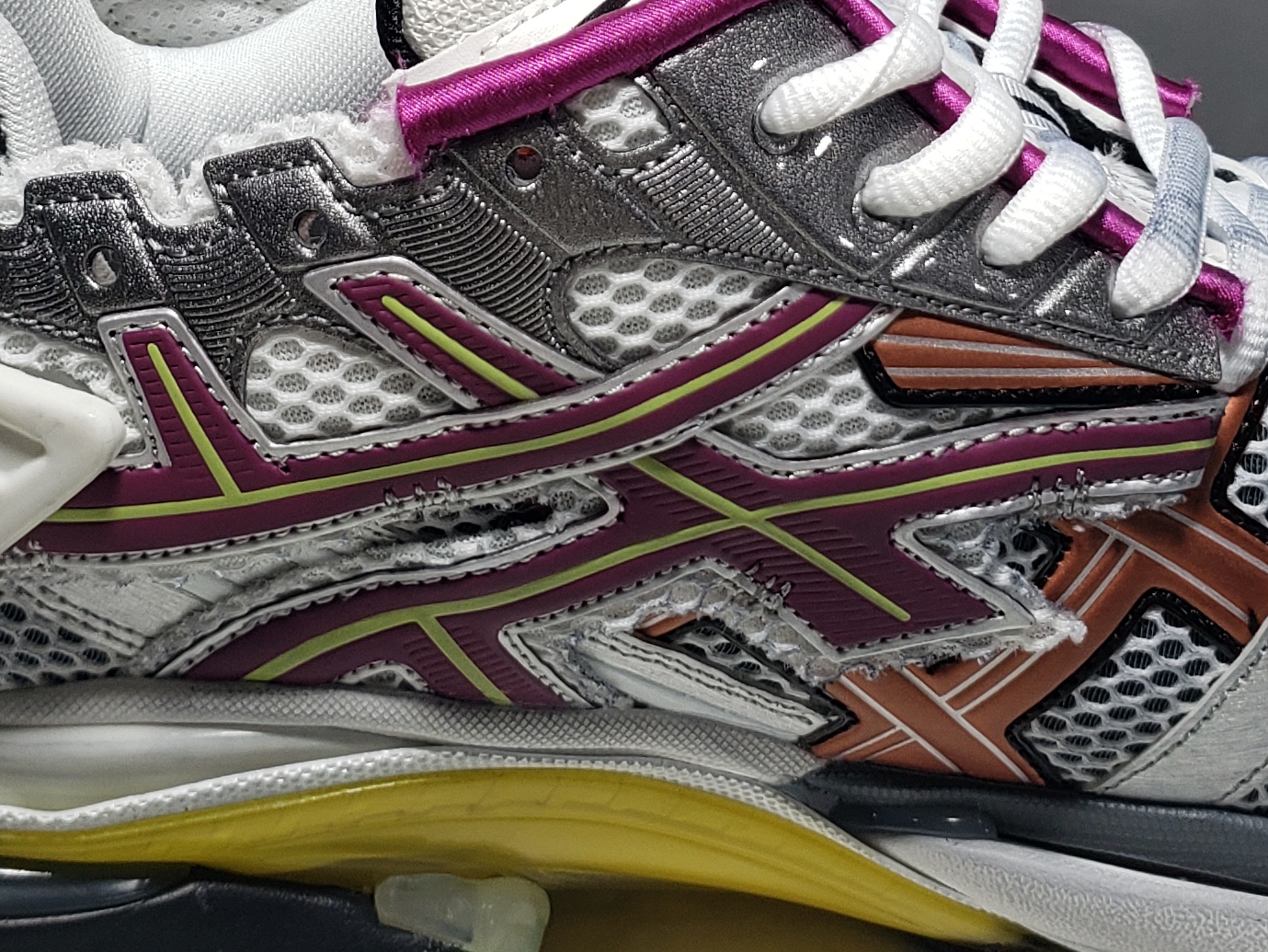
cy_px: -50
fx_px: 2785
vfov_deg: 18.8
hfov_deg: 25.6
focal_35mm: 76
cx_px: 674
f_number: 1.5
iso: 50
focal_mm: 4.3
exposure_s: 1/355
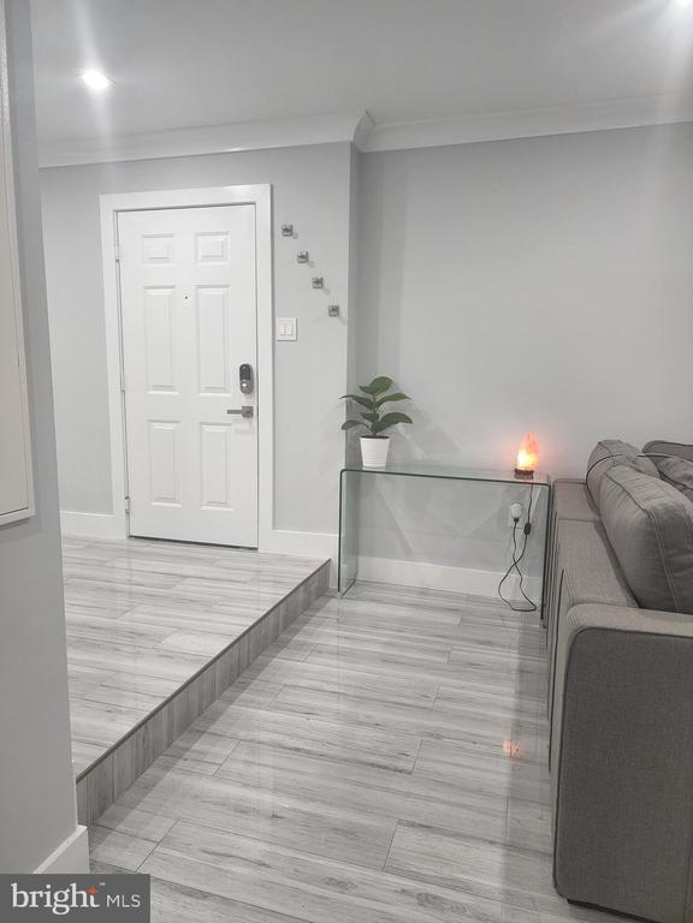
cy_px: 462
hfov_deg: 58.9
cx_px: 346
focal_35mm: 23
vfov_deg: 73.9
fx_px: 614
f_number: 1.8
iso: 250
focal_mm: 6.4
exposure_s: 1/120
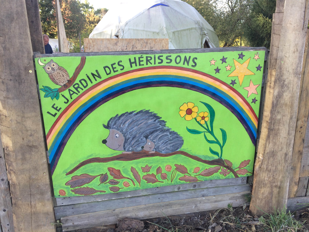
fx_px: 259
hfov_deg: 61.7
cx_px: 154
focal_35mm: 29
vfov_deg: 48.2
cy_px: 116
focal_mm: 4.15
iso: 32
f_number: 2.2
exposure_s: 1/119
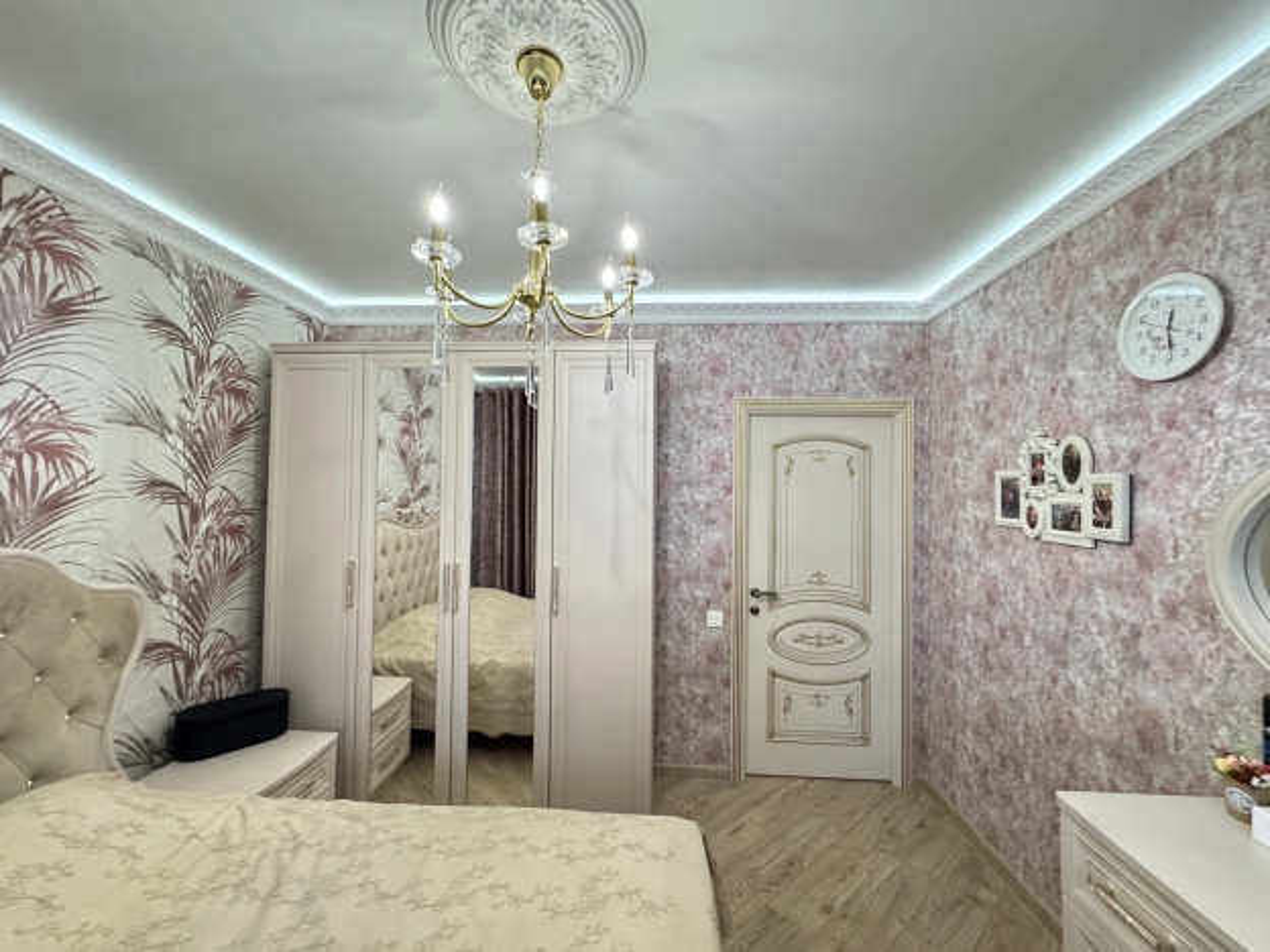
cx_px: 635
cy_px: 476
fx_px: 514
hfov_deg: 102.1
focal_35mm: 14
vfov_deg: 85.7
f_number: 2.2
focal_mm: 2.22
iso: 320
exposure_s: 1/50
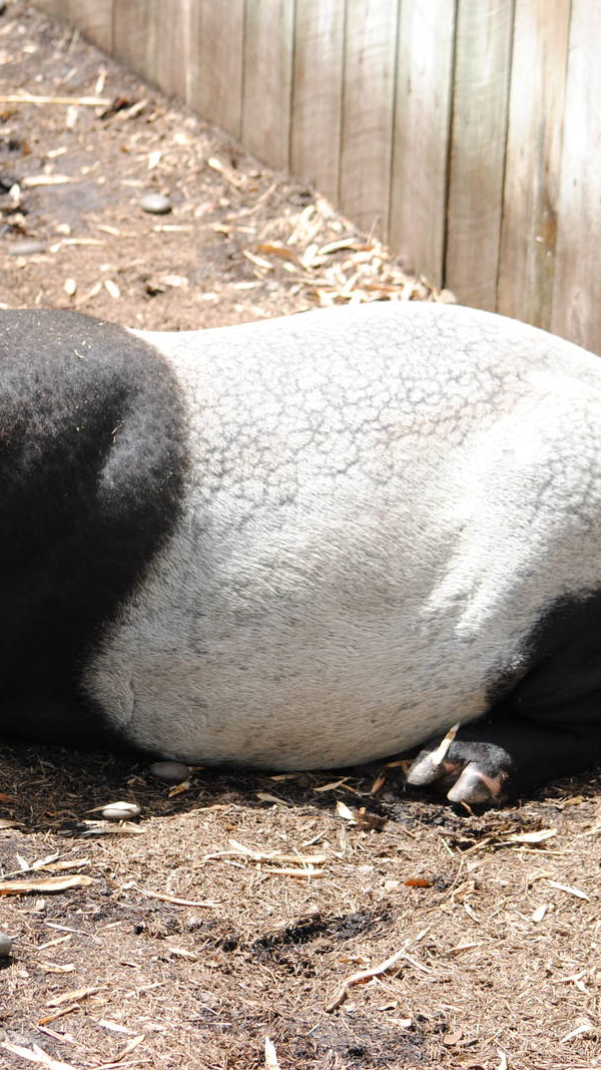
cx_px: 76
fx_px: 5214
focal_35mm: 184
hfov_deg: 6.6
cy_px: 534
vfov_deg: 11.7
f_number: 5
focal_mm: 78
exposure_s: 1/200
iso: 100
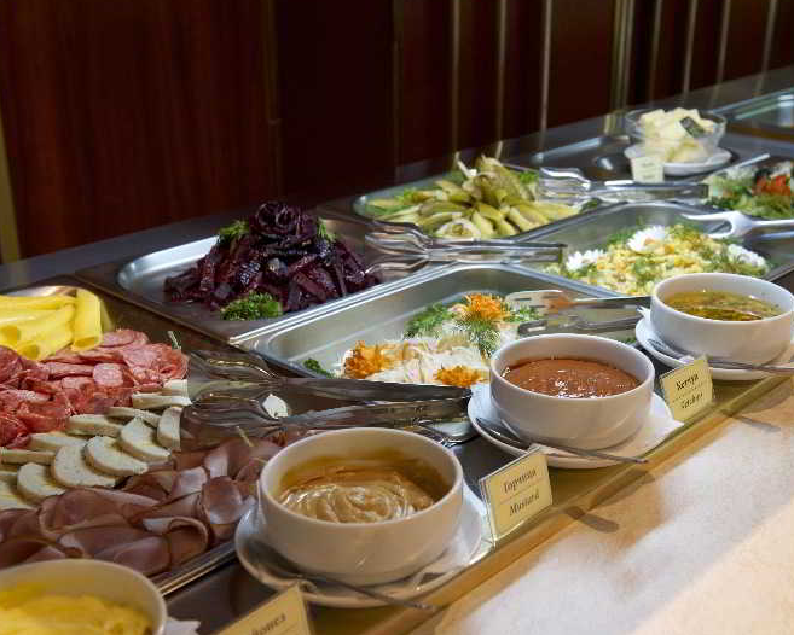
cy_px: 315
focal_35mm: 48
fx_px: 1128
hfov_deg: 38.7
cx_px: 462
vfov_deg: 31.5
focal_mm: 42
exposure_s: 1/3
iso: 320
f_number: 8
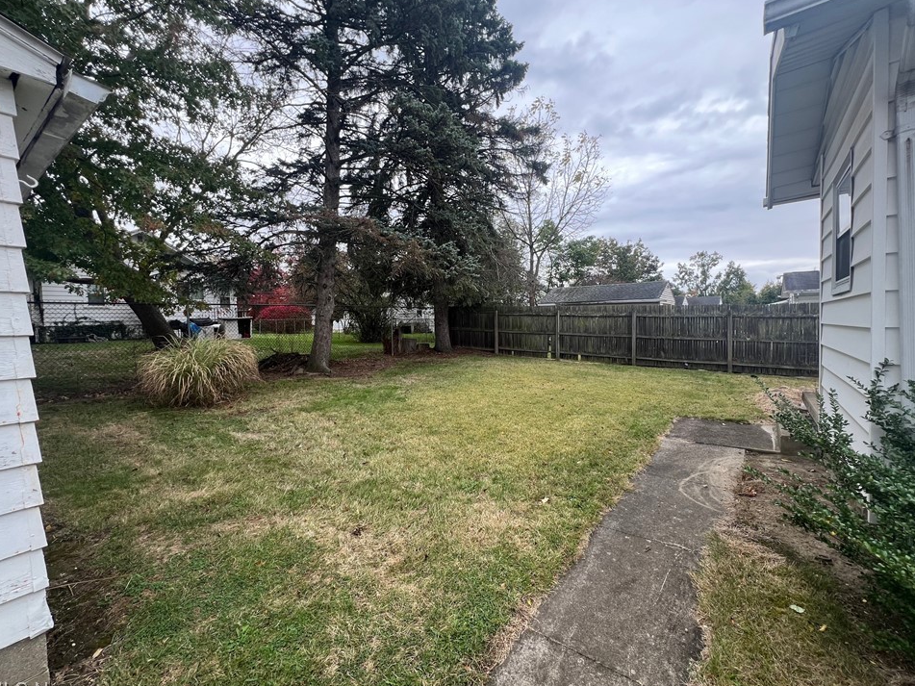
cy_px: 343
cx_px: 473
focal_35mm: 14
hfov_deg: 102.0
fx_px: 370
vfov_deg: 85.7
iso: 50
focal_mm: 1.57
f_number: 1.8
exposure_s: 1/99
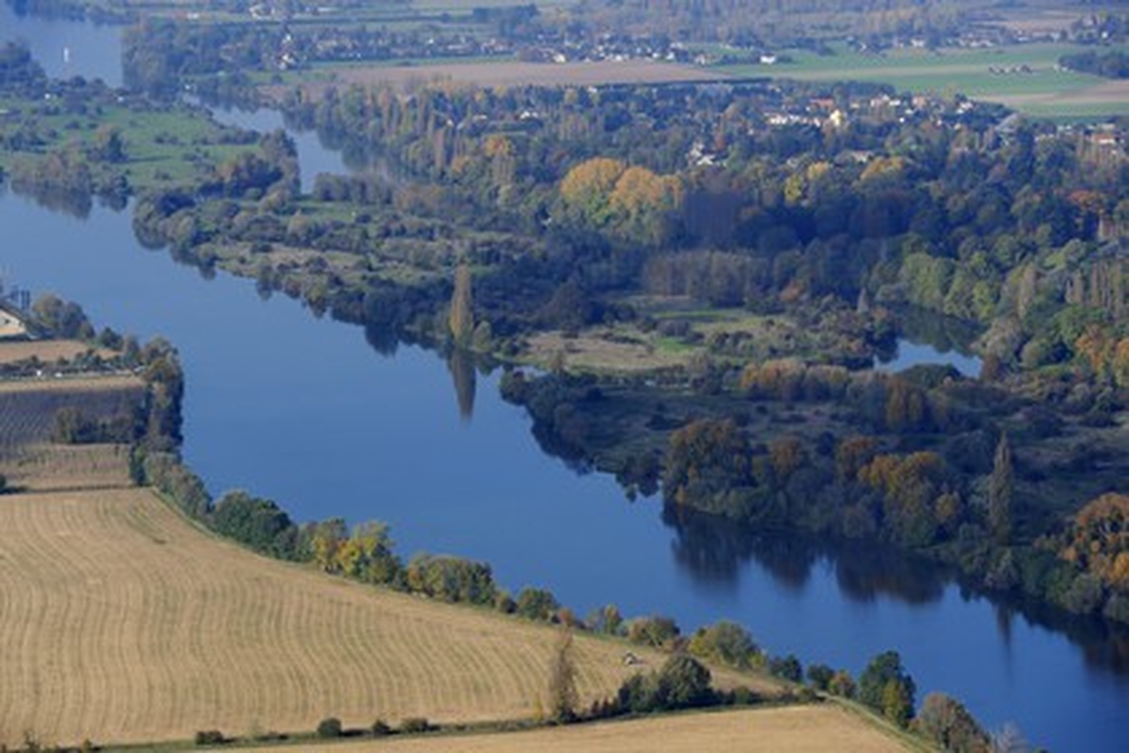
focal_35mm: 150
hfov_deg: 13.7
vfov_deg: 9.1
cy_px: 376
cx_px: 564
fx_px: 4704
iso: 400
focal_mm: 150
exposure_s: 1/1000
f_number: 7.1
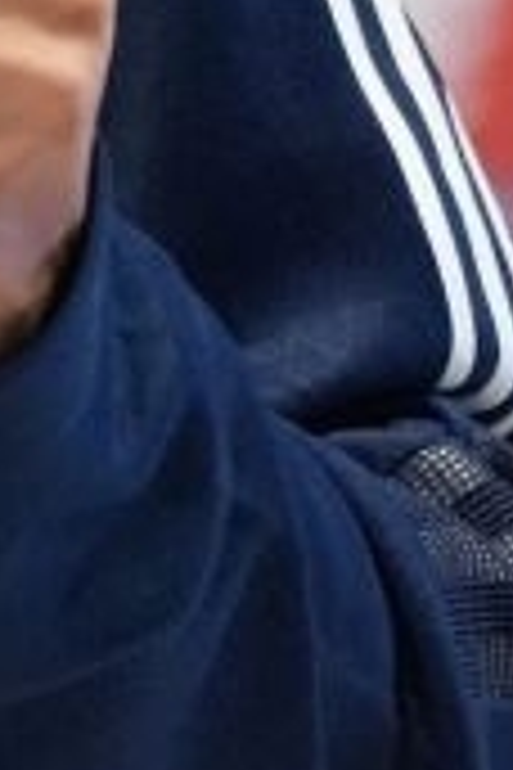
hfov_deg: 0.7
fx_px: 44991
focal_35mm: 2105
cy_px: -779
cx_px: -1202
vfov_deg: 1.0
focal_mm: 200
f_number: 2.8
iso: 4000
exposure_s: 1/250
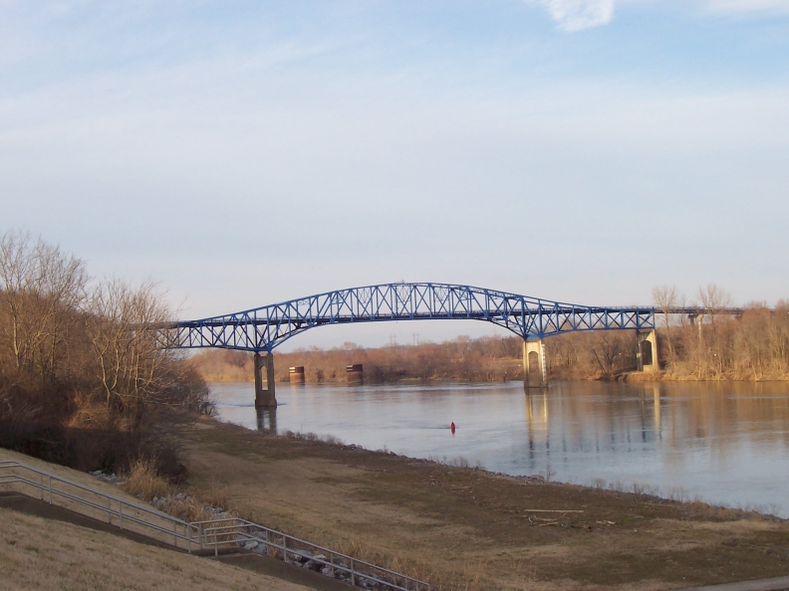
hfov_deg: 33.8
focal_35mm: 57
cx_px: 394
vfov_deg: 25.7
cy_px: 296
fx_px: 1299
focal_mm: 8.6
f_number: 6.7
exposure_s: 1/180
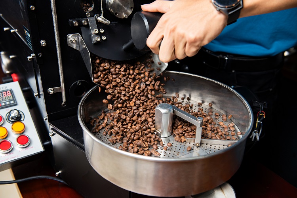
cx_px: 148
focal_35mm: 40
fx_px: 330
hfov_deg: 48.5
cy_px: 99
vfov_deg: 33.4
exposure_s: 1/160
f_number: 4
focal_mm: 40
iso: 400
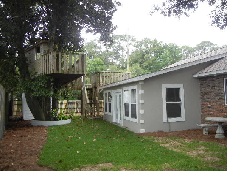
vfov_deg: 44.2
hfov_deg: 56.8
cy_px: 83
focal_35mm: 32
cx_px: 120
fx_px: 210
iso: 160
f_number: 3.5
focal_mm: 5.4
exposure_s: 1/107
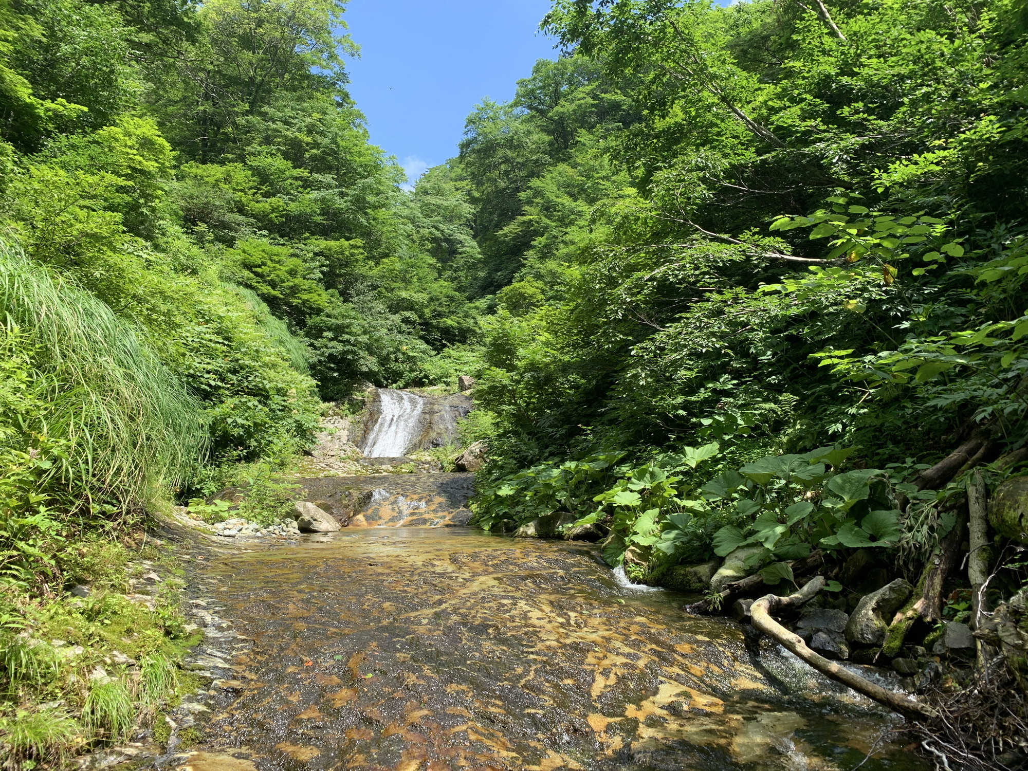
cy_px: 386
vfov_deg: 53.1
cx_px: 514
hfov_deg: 67.3
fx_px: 772
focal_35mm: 26
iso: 25
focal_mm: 4.25
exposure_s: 1/601
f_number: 1.8
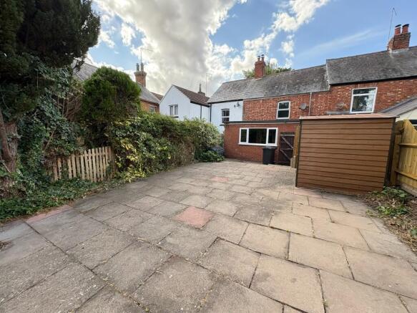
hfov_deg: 102.1
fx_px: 169
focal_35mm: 14
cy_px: 156
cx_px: 208
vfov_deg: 85.7
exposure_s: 1/383
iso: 64
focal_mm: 2.22
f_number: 2.2
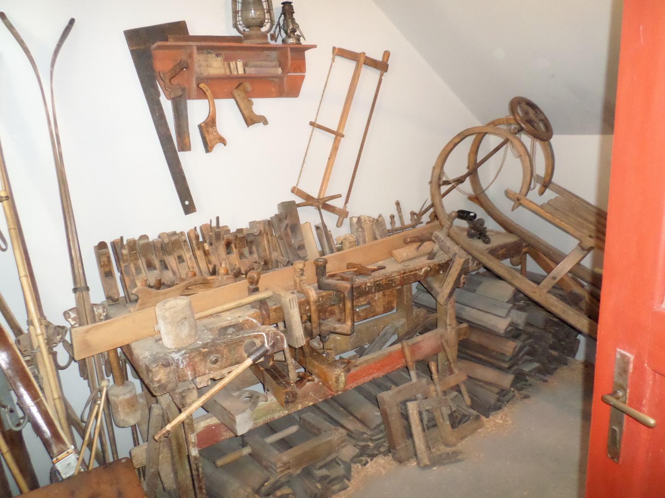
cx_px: 332
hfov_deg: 69.4
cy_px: 249
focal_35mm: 25
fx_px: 480
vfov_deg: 54.9
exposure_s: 1/30
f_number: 2.5
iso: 320
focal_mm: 4.5
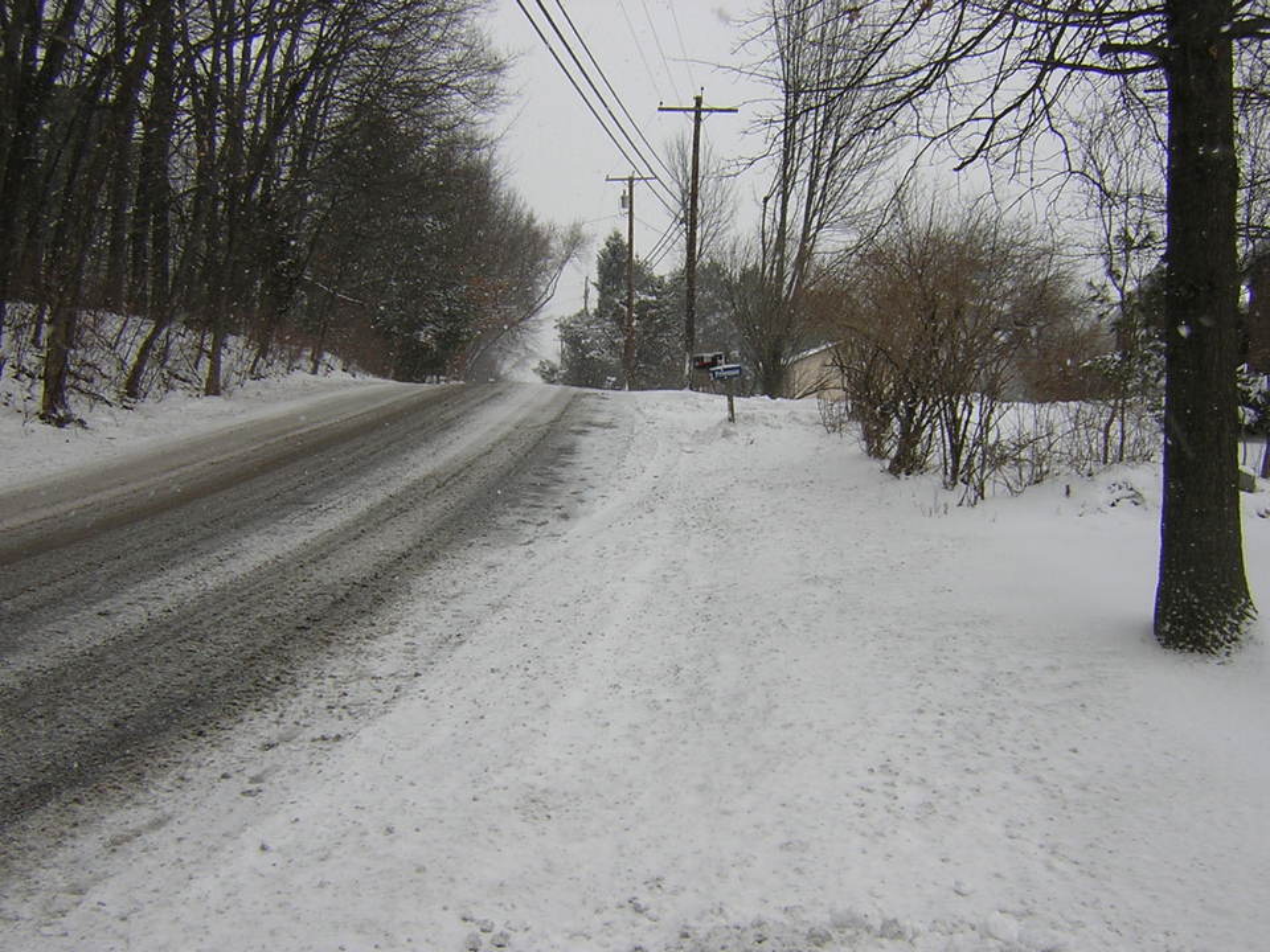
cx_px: 635
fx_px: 1321
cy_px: 476
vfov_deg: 39.7
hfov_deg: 51.4
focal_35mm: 36
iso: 100
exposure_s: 1/231
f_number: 5.2
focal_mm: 4.7
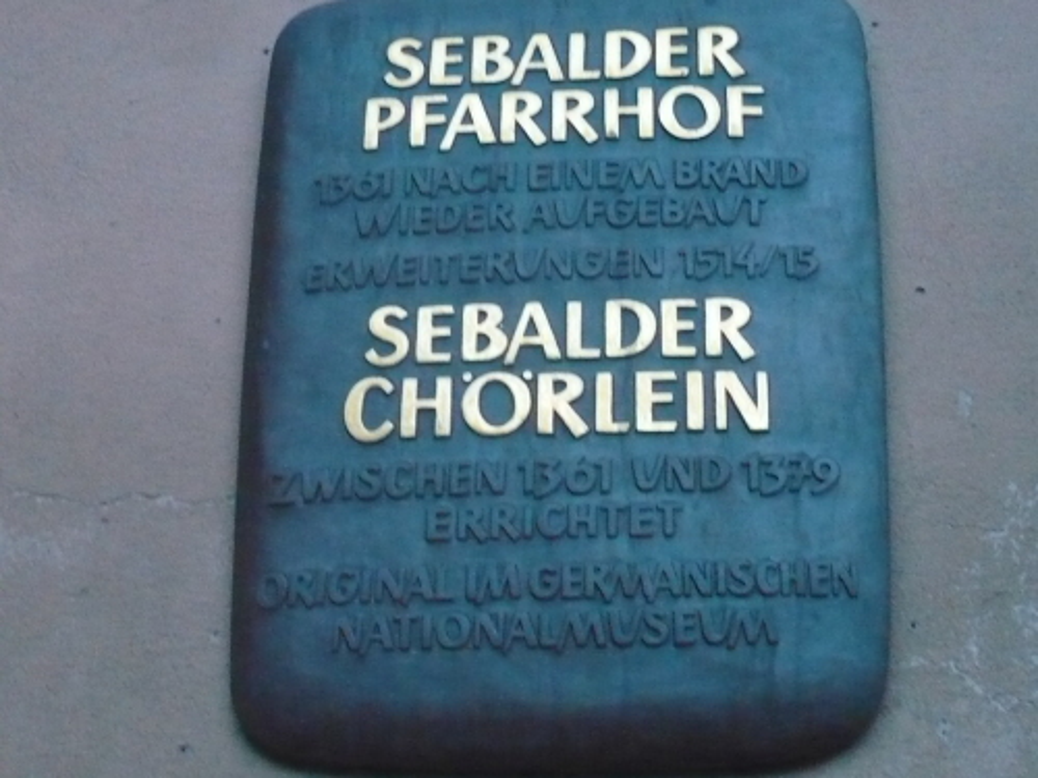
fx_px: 2039
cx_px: 519
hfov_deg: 28.6
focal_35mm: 68
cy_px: 389
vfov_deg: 21.6
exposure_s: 1/15
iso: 800
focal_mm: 8.3
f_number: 3.4
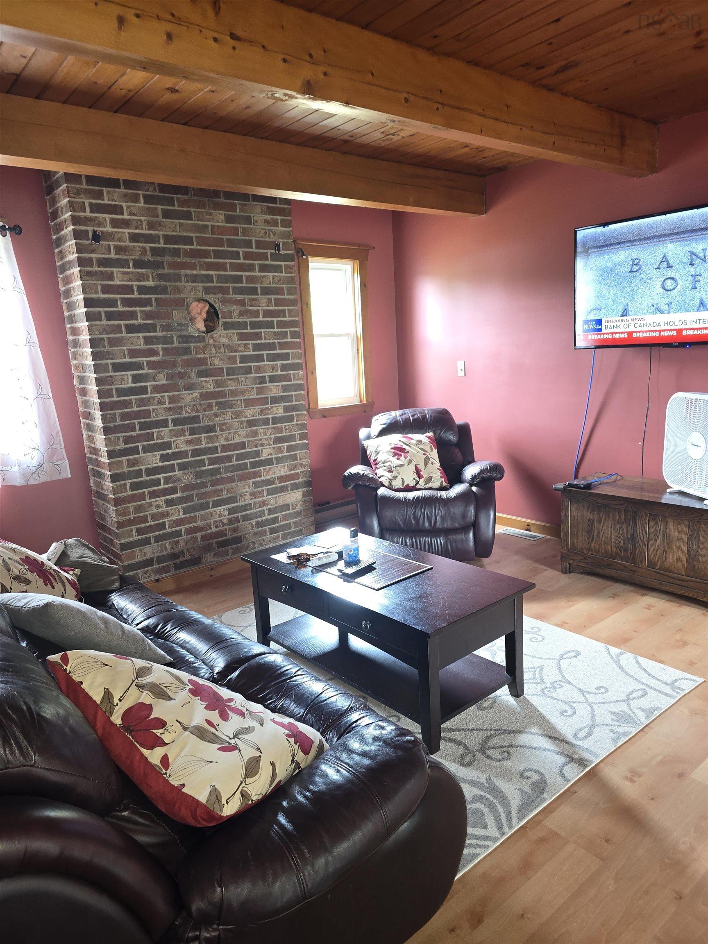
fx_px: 627
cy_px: 472
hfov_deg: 58.9
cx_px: 354
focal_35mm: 23
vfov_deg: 73.9
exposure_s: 1/15
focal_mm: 6.3
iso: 125
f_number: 1.7
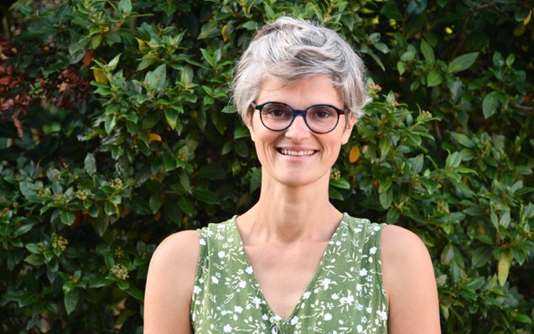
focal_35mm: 172
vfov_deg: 7.6
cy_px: 175
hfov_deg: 12.2
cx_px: 267
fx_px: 2503
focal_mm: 112
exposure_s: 1/200
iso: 800
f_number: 5.3
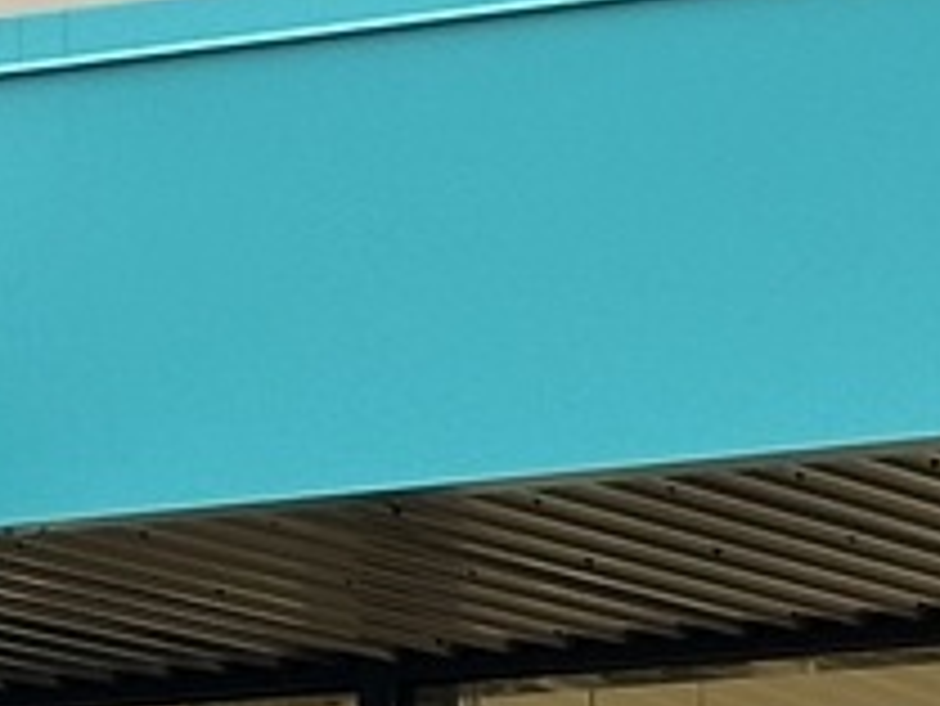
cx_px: -310
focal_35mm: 330
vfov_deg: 4.4
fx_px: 8966
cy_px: 2015
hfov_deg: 6.0
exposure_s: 1/121
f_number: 1.78
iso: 80
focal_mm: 6.86
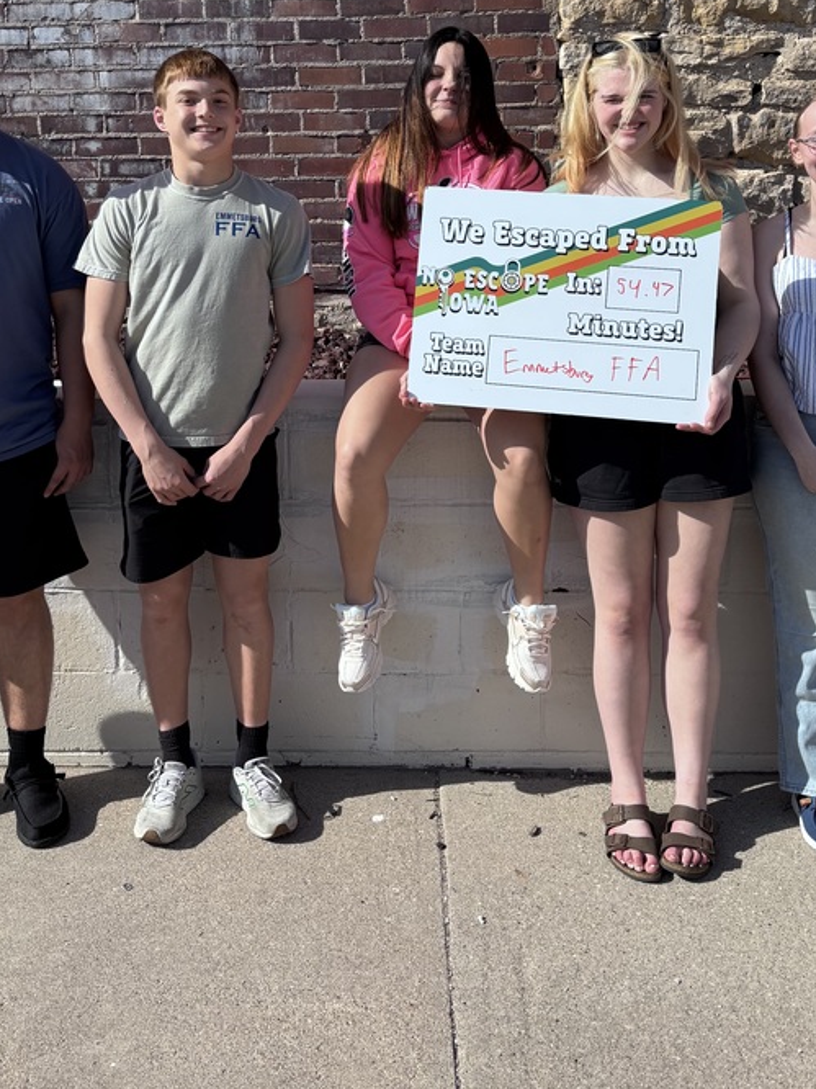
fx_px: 1258
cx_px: 406
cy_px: 342
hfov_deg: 35.9
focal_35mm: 40
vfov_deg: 45.9
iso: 50
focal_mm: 5.96
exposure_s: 1/2933
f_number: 1.6
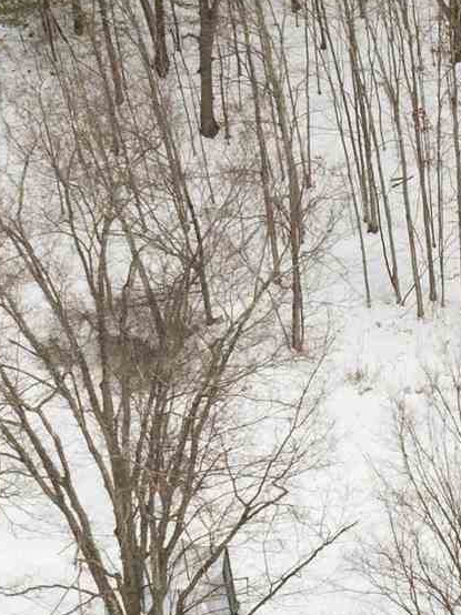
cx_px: 682
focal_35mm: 133
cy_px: 574
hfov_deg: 10.8
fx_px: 2363
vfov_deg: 14.7
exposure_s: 1/100
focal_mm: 12.29
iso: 400
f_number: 8
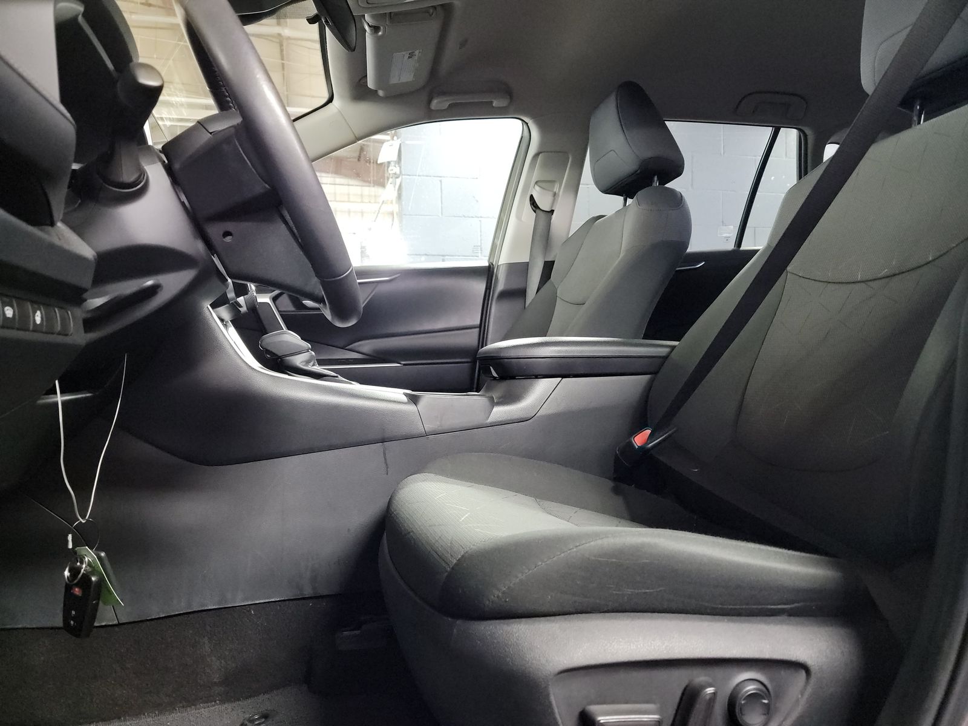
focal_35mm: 24
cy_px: 363
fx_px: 671
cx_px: 484
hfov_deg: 71.6
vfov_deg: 56.8
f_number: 1.8
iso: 2046
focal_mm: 6.7
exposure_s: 1/59
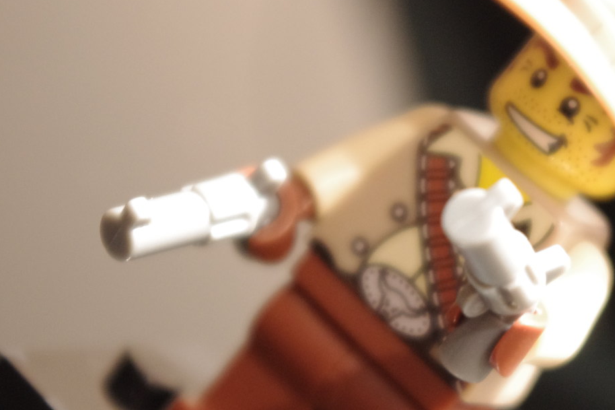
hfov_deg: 13.2
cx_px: 413
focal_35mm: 155
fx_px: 2647
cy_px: 275
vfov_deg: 8.8
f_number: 7.1
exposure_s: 1/3.33
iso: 1600
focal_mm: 55
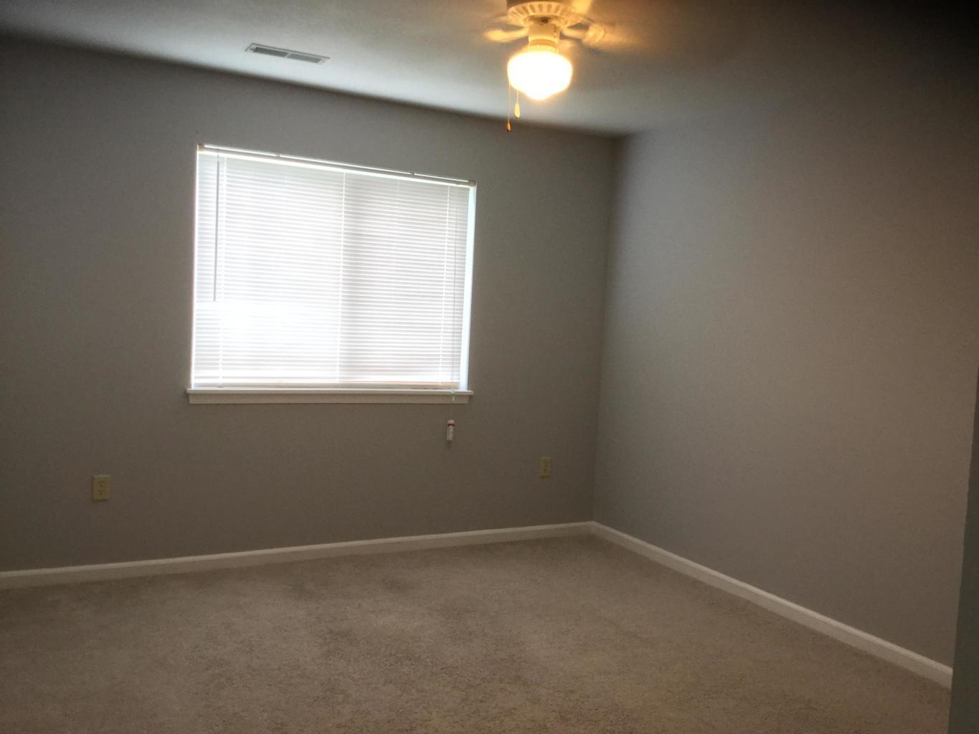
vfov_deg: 45.4
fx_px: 877
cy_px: 367
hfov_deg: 58.3
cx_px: 490
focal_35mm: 31
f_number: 2.4
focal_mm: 3.3
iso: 160
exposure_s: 1/30
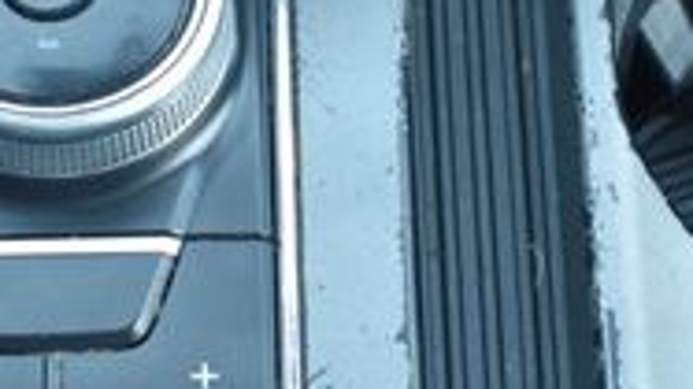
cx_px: 563
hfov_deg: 17.2
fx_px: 2274
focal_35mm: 124
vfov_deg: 9.7
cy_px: 363
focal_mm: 23
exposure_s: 1/60
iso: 1100
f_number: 3.8
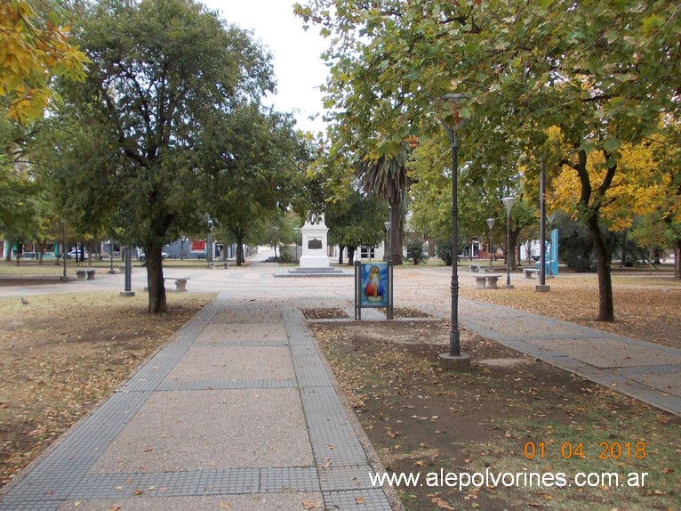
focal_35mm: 28
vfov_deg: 49.7
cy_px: 256
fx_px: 551
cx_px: 340
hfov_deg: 63.5
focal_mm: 4
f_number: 2.7
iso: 80
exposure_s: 1/320
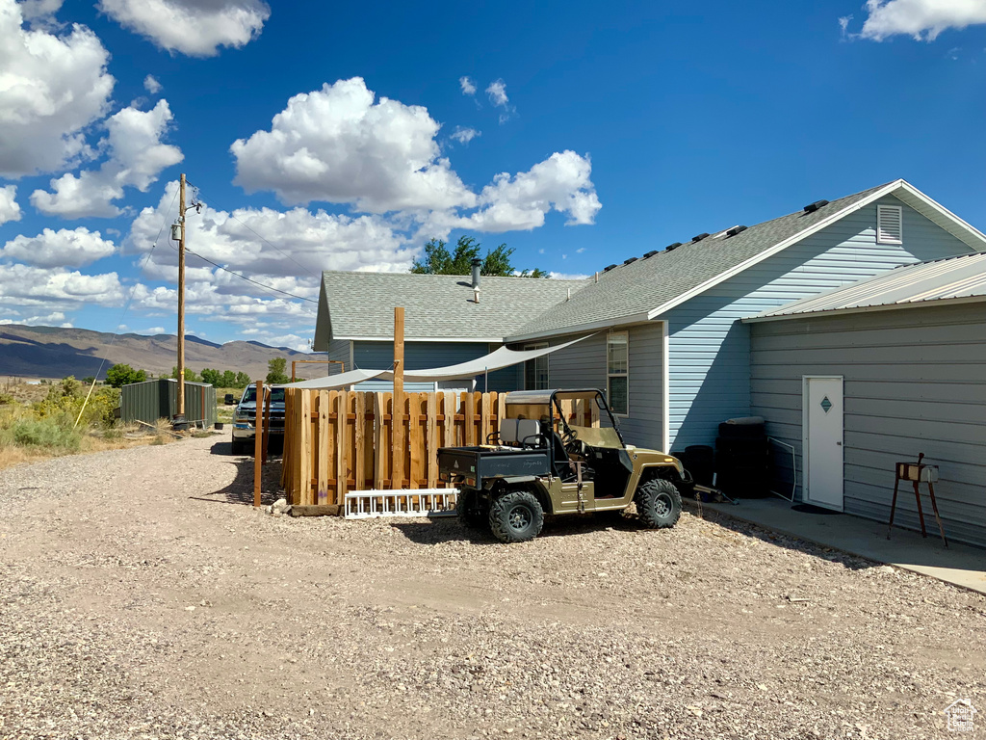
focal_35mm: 29
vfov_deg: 48.2
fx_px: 826
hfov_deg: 61.7
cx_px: 493
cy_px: 370
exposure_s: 1/3322
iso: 20
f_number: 1.8
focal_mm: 3
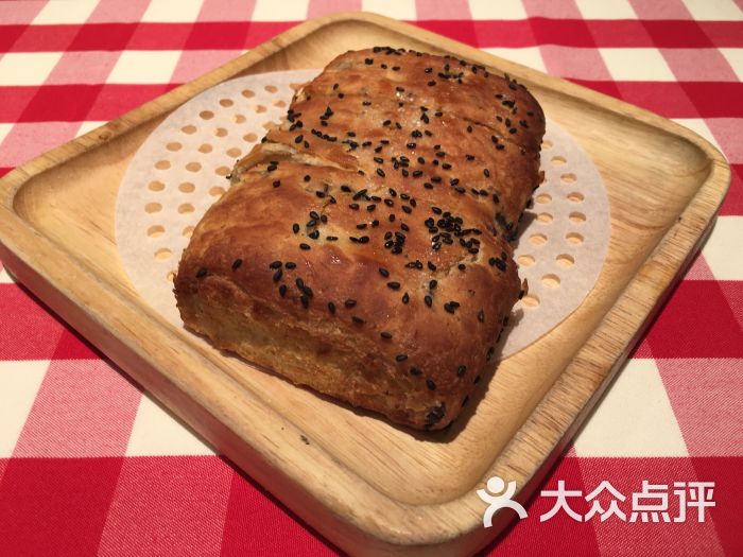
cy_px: 278
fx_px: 622
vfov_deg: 48.2
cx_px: 372
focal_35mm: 29
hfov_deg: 61.7
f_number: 2.2
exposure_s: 1/50
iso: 32
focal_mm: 4.15
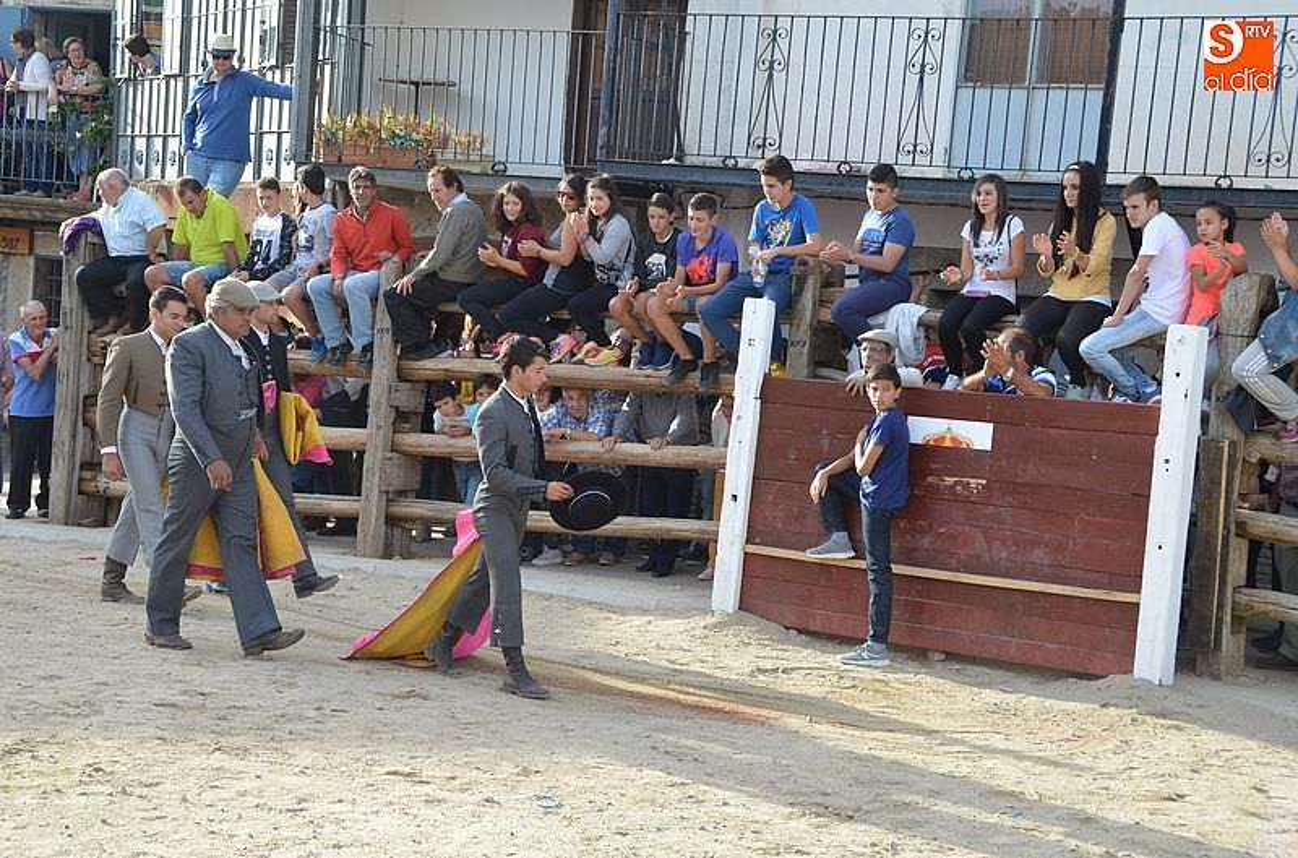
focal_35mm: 63
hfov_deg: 32.0
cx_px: 649
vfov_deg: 21.5
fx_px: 2266
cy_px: 429
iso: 1000
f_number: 10
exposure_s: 1/400
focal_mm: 42
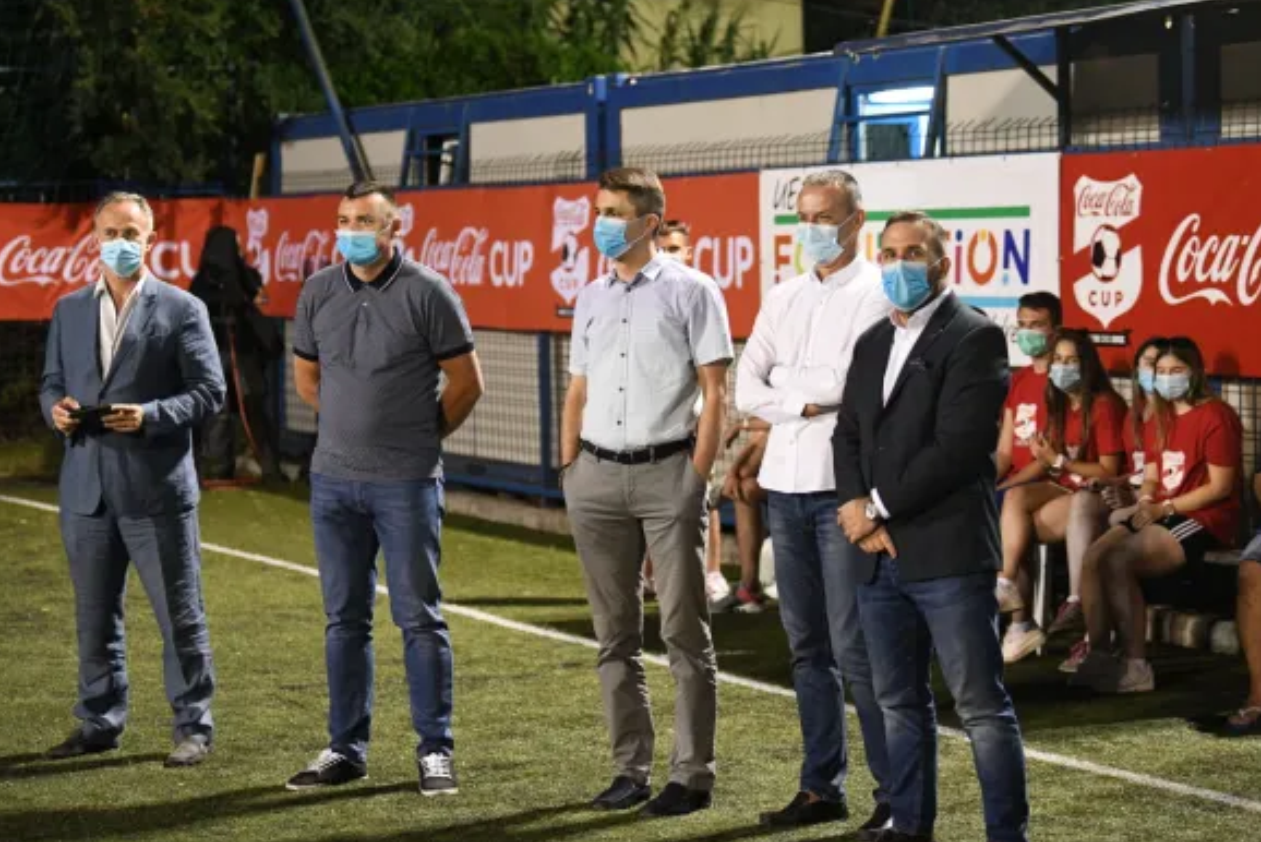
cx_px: 585
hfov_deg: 22.1
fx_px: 3224
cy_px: 398
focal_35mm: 92
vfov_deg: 14.9
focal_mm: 70
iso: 4000
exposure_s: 1/125
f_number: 2.8
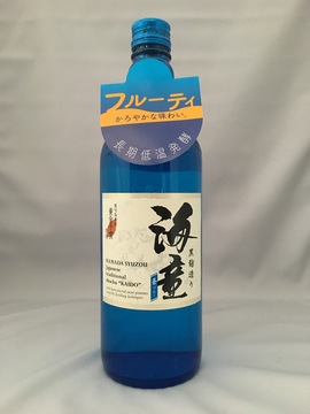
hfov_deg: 48.2
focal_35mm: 29
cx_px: 155
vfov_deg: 61.7
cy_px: 207
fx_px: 346
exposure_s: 1/15
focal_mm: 4.15
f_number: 2.2
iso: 250
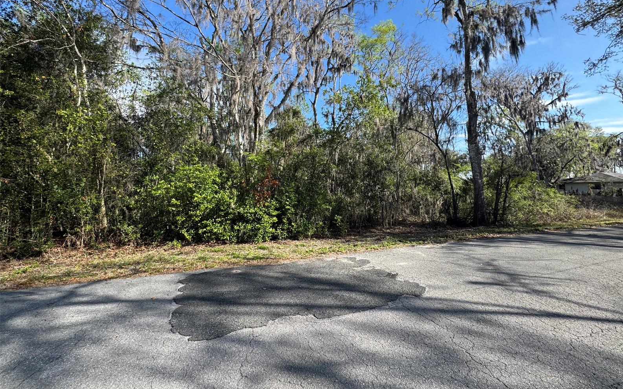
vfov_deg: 74.2
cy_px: 161
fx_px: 255
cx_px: 314
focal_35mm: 15
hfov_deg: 101.5
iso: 40
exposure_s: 1/675
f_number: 2.2
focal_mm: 2.22
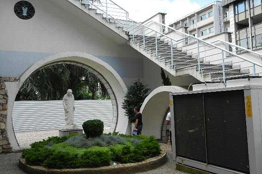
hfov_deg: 54.5
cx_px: 131
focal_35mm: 35
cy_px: 84
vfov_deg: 37.8
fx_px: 255
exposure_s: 1/500
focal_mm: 5.9
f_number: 3.8
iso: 160
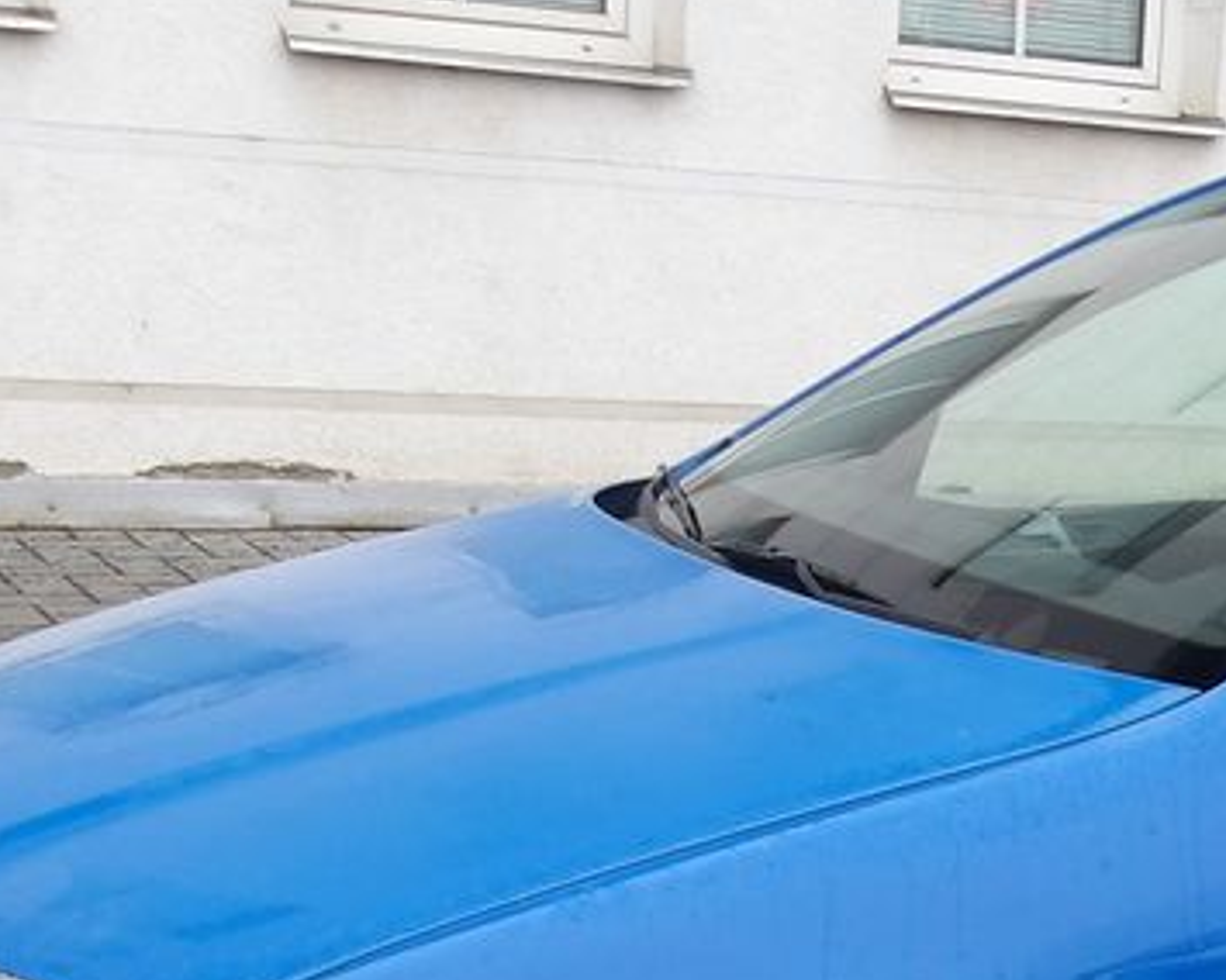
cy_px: 1008
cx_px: 1426
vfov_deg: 16.9
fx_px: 3229
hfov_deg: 20.3
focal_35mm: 89
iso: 100
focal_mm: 4.9
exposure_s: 1/82
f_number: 3
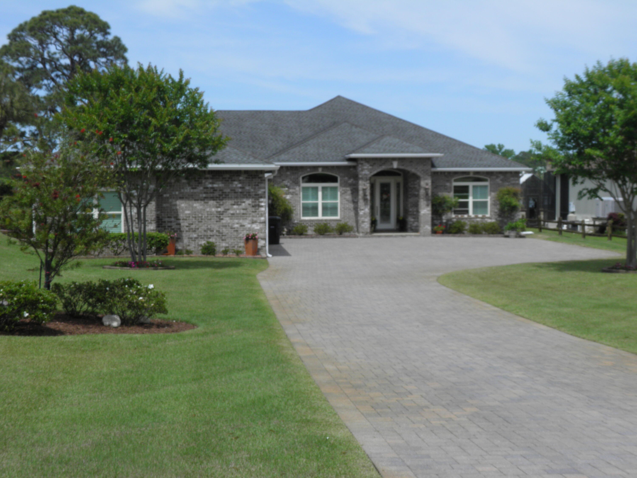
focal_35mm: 55
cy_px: 239
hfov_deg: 34.9
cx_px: 318
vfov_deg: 26.6
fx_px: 1012
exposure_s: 1/320
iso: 50
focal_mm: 10
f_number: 5.8
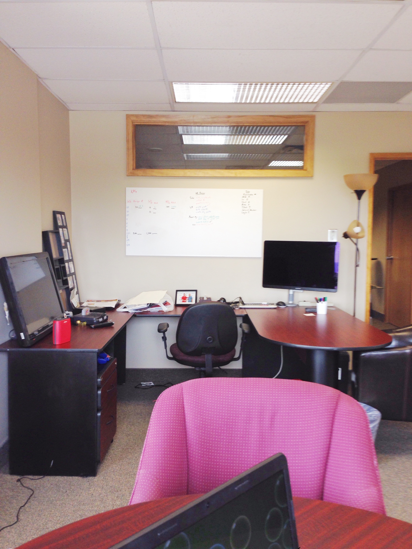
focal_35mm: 33
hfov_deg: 42.9
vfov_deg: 55.4
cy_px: 274
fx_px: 524
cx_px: 206
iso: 50
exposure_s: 1/40
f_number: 2.4
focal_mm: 4.12
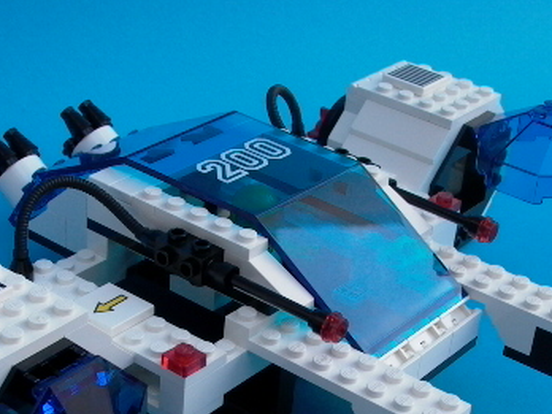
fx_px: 1260
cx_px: 287
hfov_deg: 24.7
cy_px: 322
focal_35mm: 79
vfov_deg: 18.5
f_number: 4.29
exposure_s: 1/301
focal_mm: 9.15
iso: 100
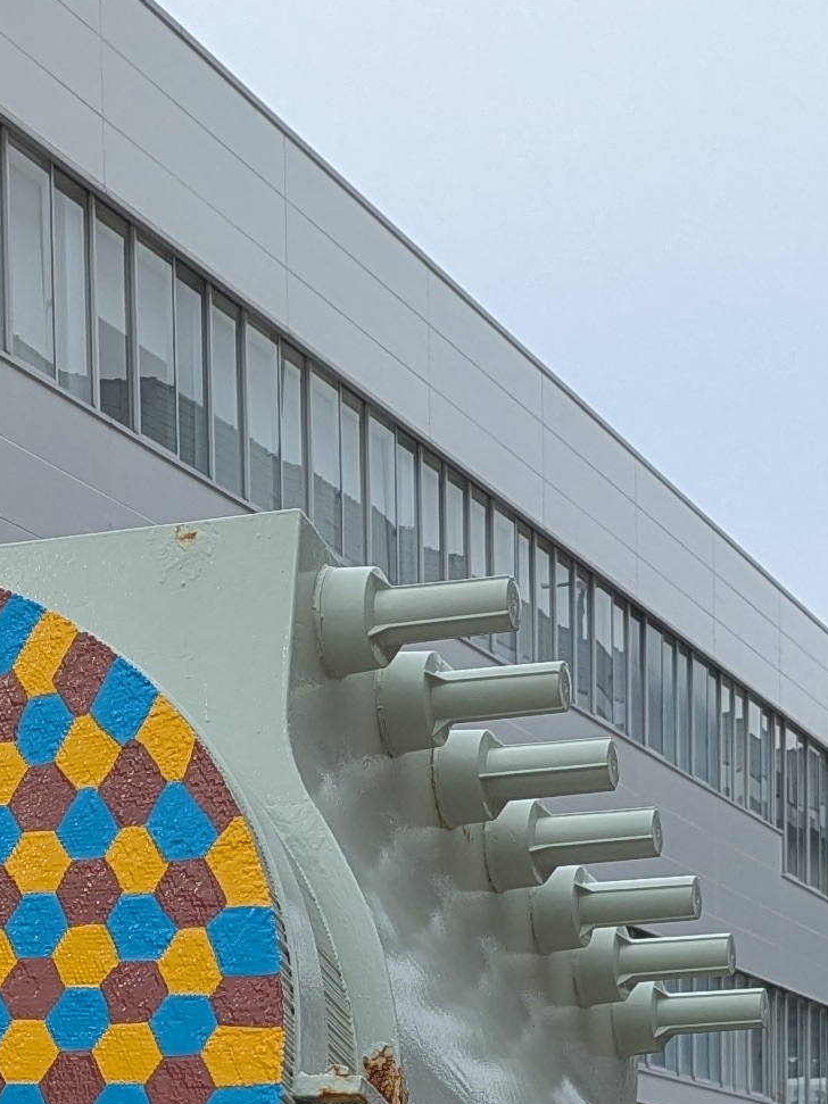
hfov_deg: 14.6
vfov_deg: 18.1
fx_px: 3222
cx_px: 252
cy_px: 1453
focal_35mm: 101
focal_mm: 6.81
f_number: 1.85
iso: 47
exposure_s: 1/1179
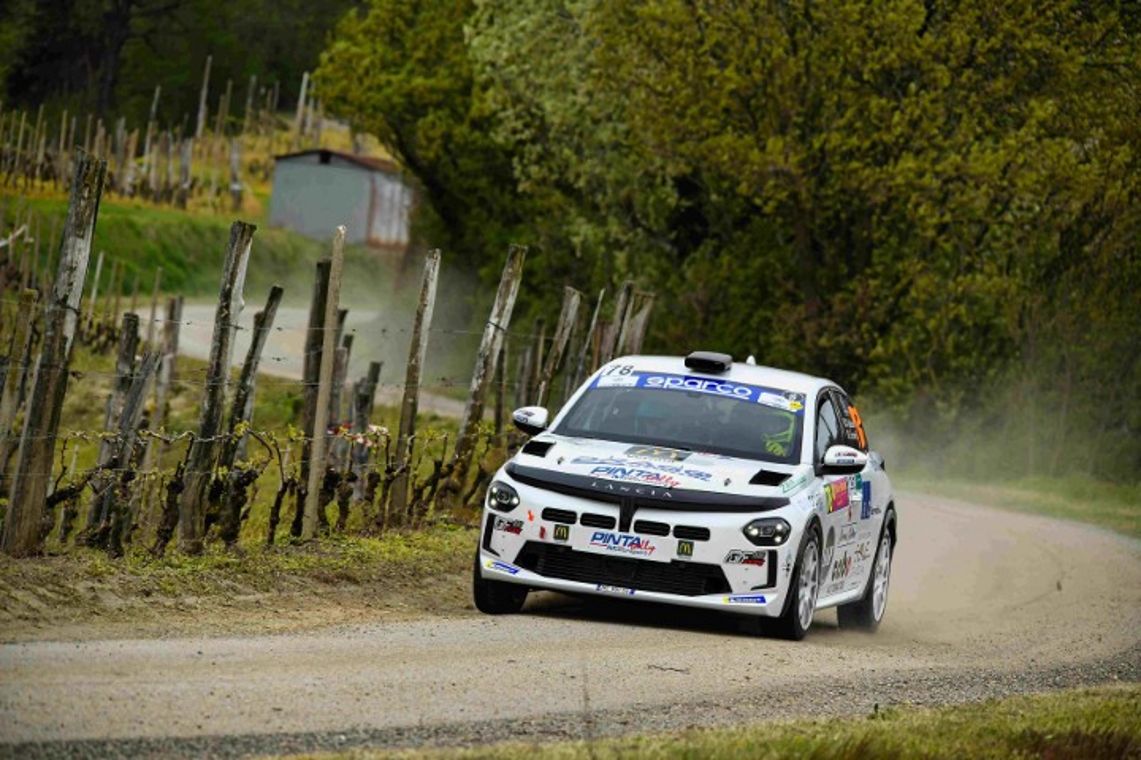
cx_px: 570
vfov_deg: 5.5
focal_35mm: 250
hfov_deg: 8.2
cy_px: 380
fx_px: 7923
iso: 640
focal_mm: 250
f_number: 7.1
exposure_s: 1/2500
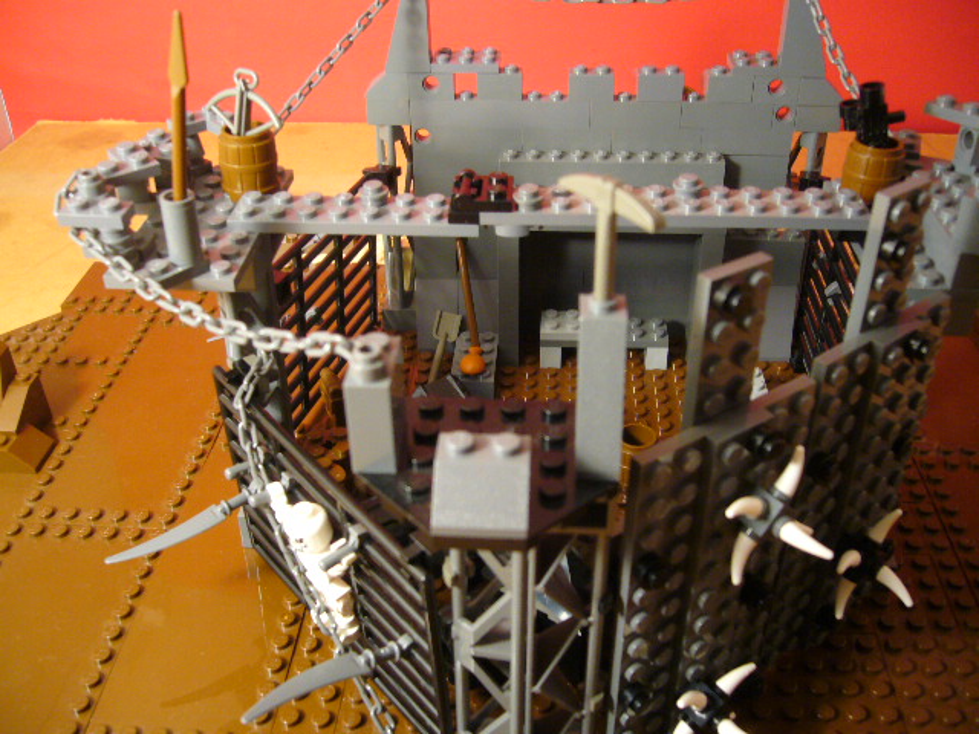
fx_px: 990
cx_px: 490
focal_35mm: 35
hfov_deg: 52.6
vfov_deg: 40.7
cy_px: 367
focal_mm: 5.8
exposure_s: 1/13
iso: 200
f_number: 2.8
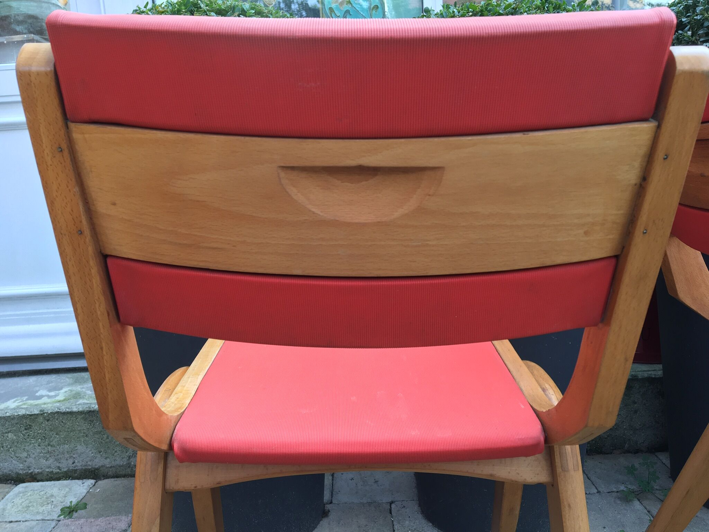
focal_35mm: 29
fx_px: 594
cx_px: 354
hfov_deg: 61.7
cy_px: 266
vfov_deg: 48.2
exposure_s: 1/60
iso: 32
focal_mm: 4.15
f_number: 2.2
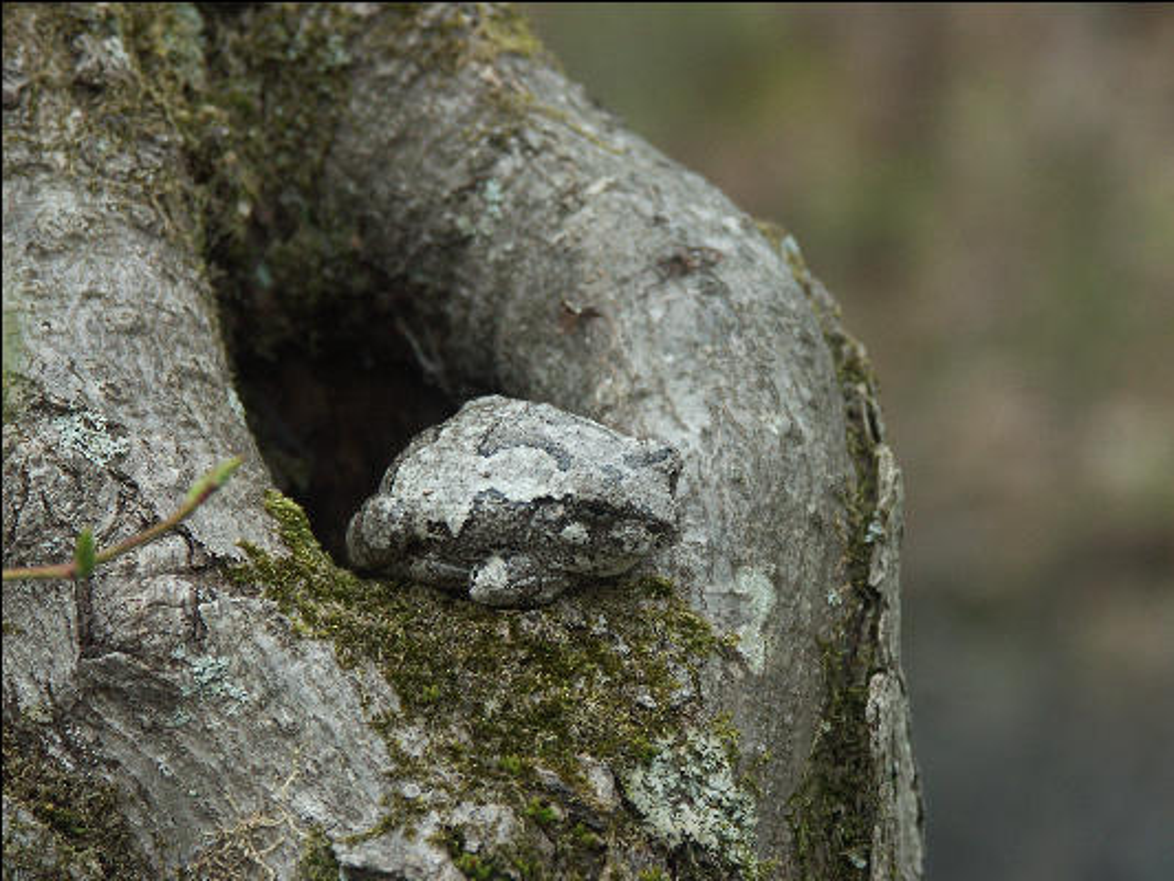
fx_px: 6751
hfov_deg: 9.9
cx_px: 587
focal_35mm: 199
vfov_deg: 7.5
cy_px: 440
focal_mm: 50.48
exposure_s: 1/250
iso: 100
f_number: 4
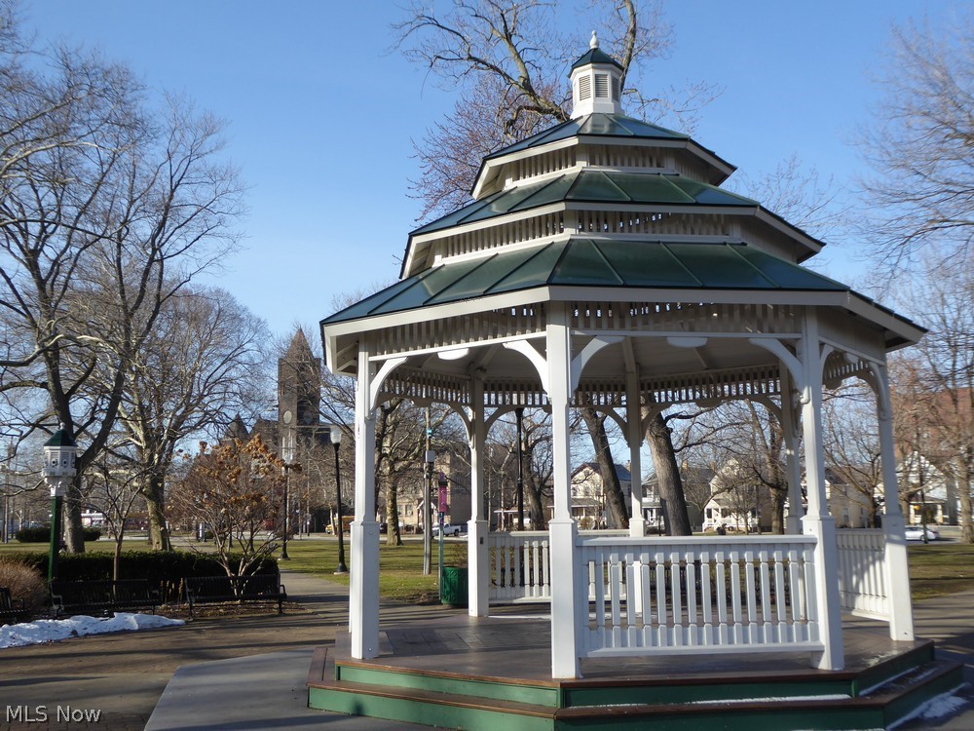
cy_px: 366
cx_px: 487
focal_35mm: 36
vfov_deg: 39.7
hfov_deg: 51.4
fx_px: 1013
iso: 80
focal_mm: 6.3
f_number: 3.7
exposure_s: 1/500
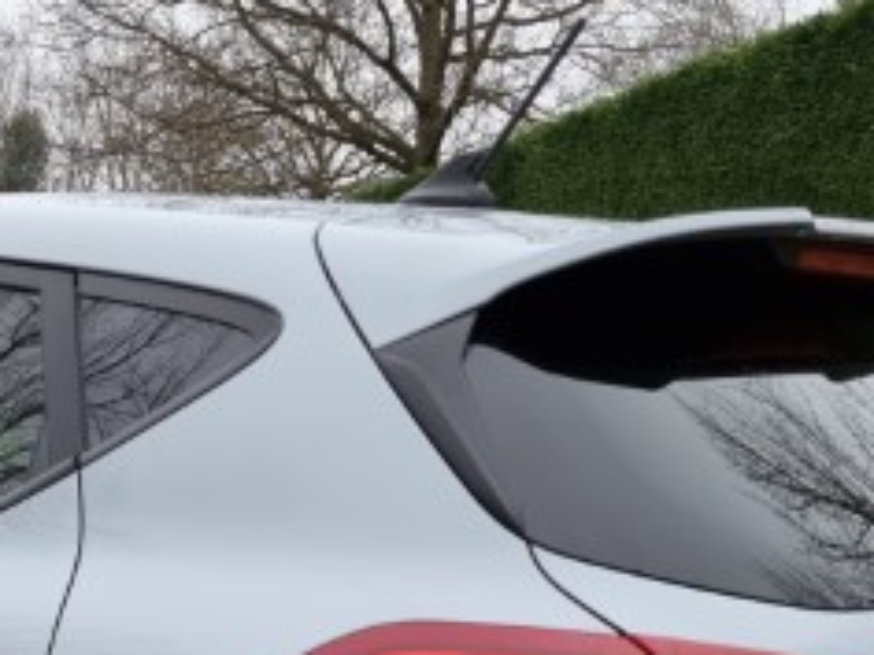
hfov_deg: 28.8
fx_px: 1641
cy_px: 859
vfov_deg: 20.6
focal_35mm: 65
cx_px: 104
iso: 80
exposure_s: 1/120
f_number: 1.8
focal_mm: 6.7
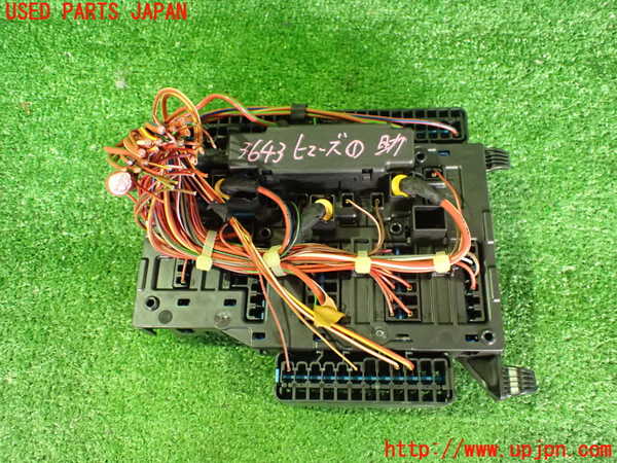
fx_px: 535
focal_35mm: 30
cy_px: 232
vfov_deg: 46.8
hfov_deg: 60.0
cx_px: 308
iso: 1250
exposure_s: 1/30
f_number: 2.3
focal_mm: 5.4
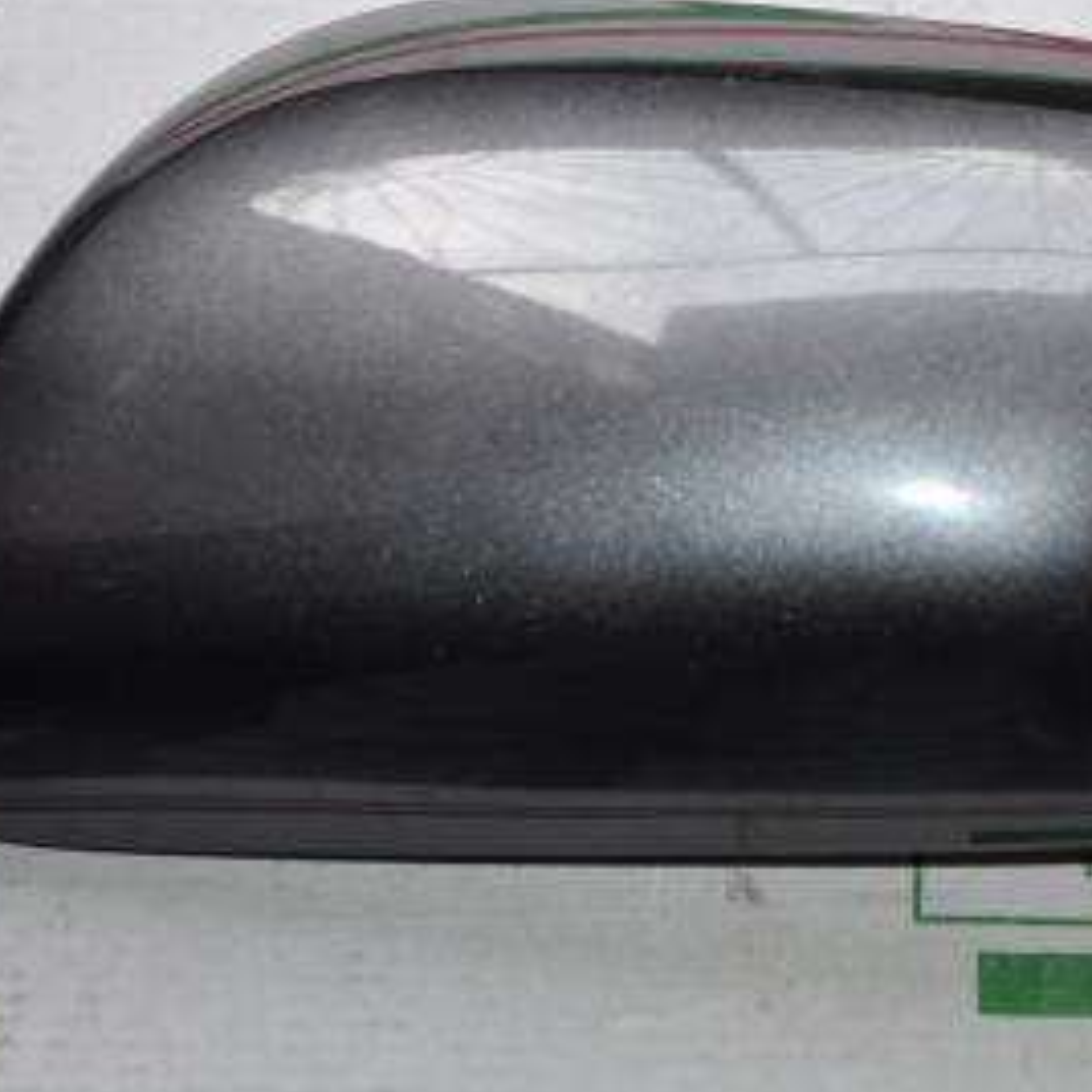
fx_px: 3391
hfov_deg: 18.3
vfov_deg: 18.3
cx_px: 697
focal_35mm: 95
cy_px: 432
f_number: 4.5
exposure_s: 1/100
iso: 320
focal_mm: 40
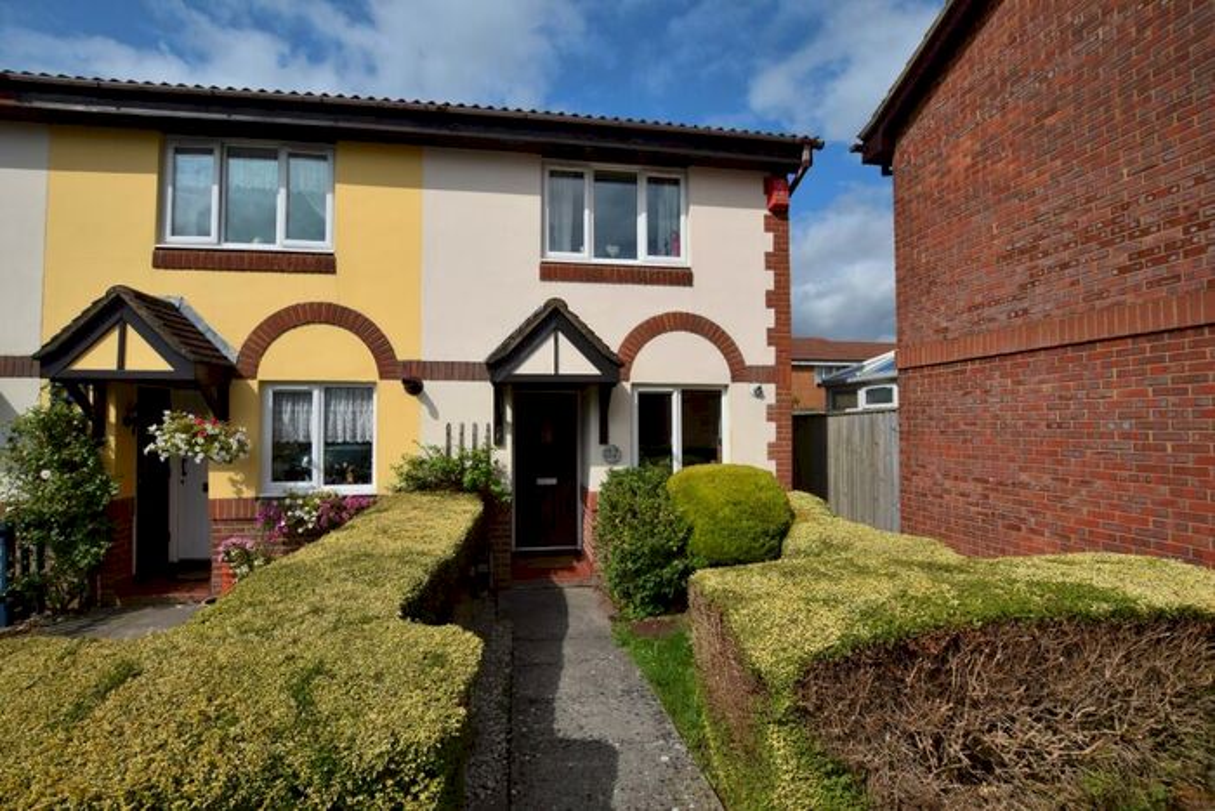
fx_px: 506
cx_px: 608
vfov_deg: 77.4
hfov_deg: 100.4
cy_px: 406
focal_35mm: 15
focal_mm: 10
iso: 200
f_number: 10
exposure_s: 1/400
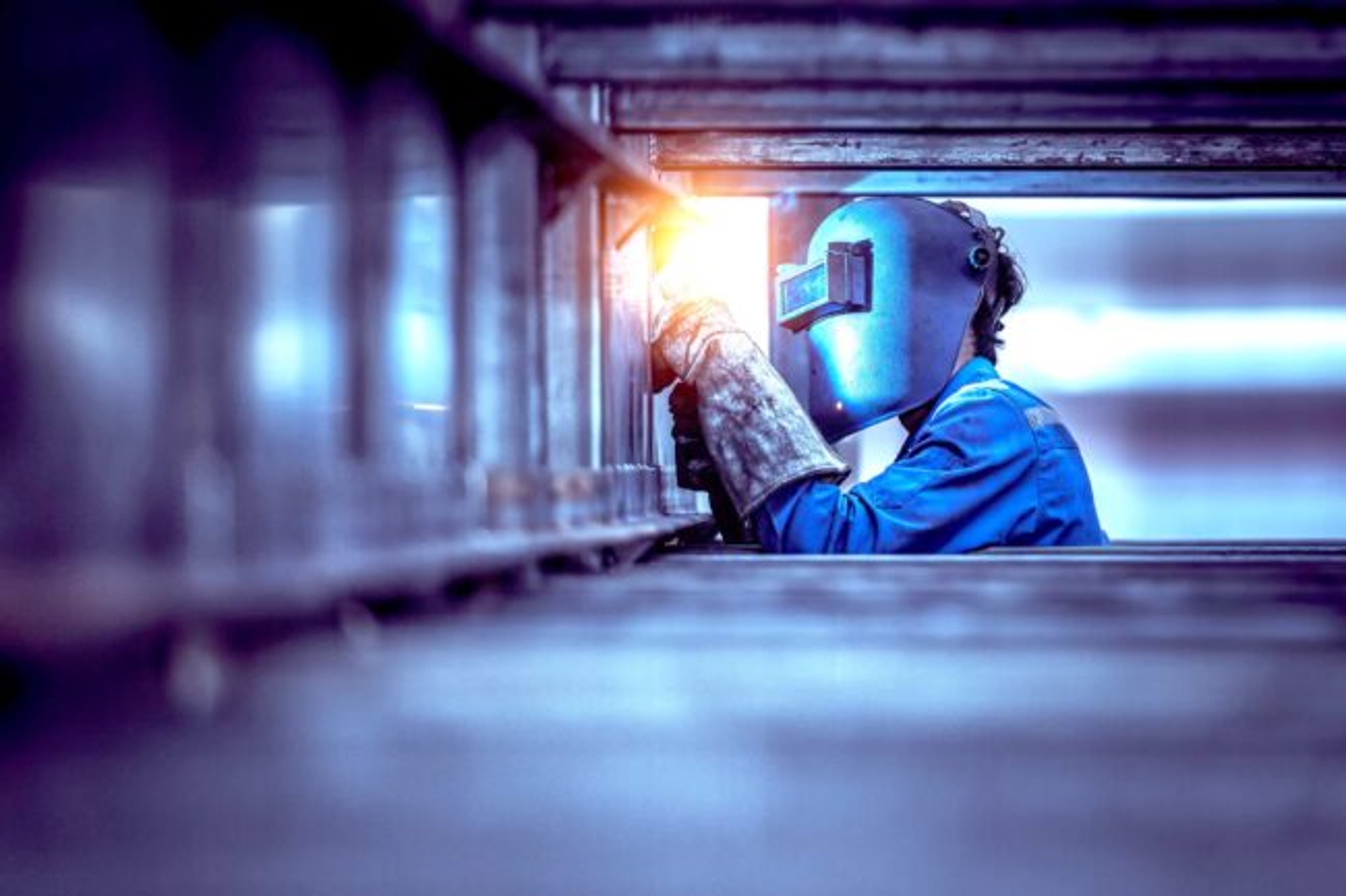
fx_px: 7475
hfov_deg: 10.3
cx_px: 673
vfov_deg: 6.9
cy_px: 448
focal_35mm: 200
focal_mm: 200
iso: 640
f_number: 2.8
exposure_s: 1/200
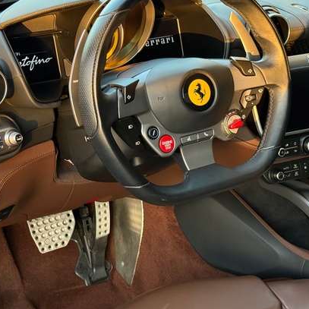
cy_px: 144
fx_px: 757
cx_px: 166
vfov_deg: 23.1
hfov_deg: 23.1
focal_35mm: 75
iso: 200
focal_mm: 6.76
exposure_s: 1/60
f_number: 1.78
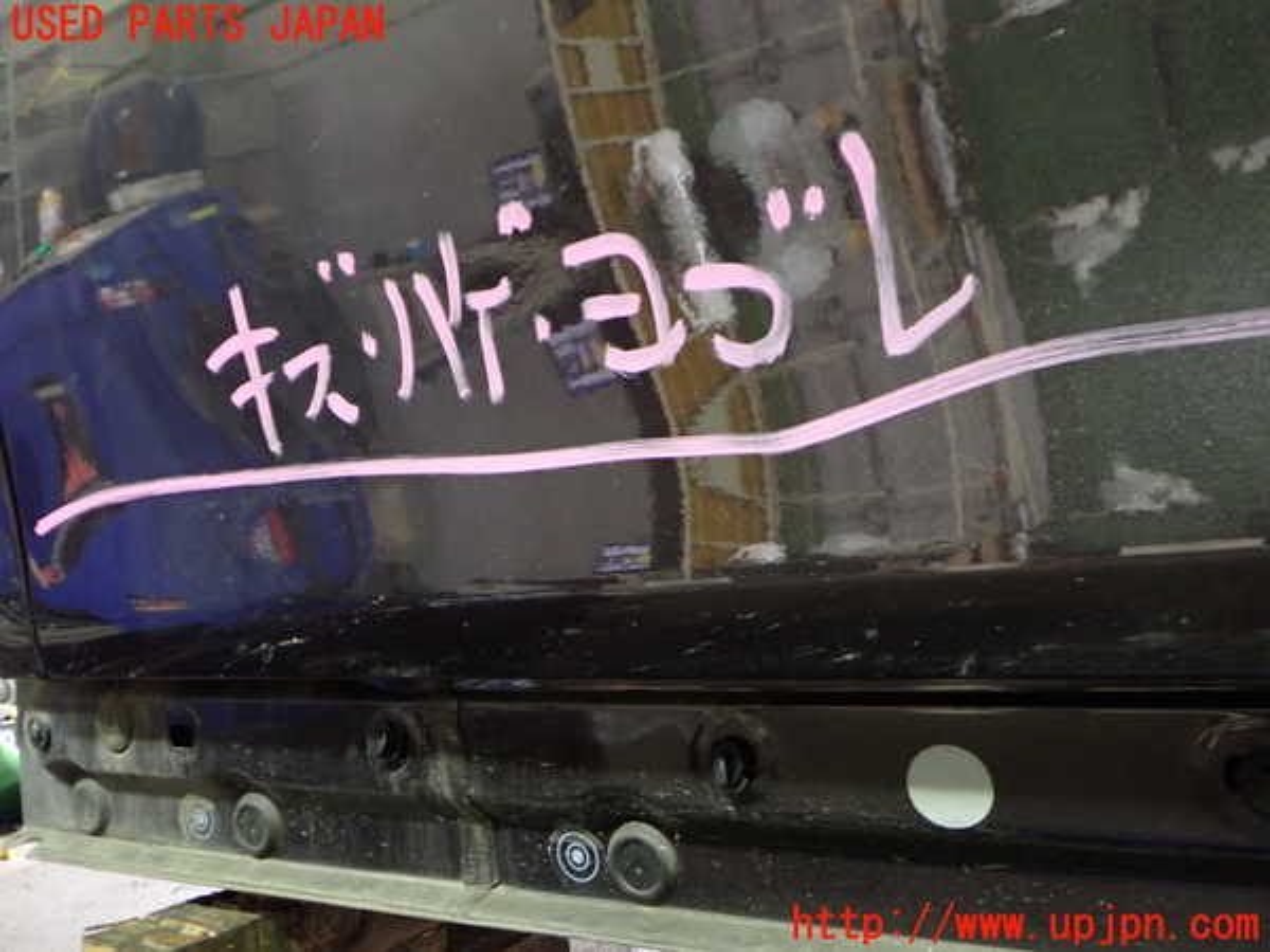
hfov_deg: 60.0
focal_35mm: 30
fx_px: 1101
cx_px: 635
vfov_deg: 46.8
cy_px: 476
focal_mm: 5.4
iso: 800
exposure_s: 1/15
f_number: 2.3
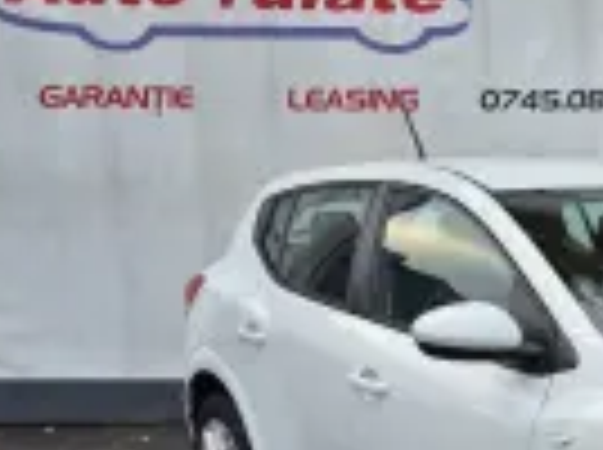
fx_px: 1078
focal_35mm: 62
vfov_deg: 22.9
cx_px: 742
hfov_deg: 27.2
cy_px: 414
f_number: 1.8
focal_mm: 5.4
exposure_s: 1/180
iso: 40
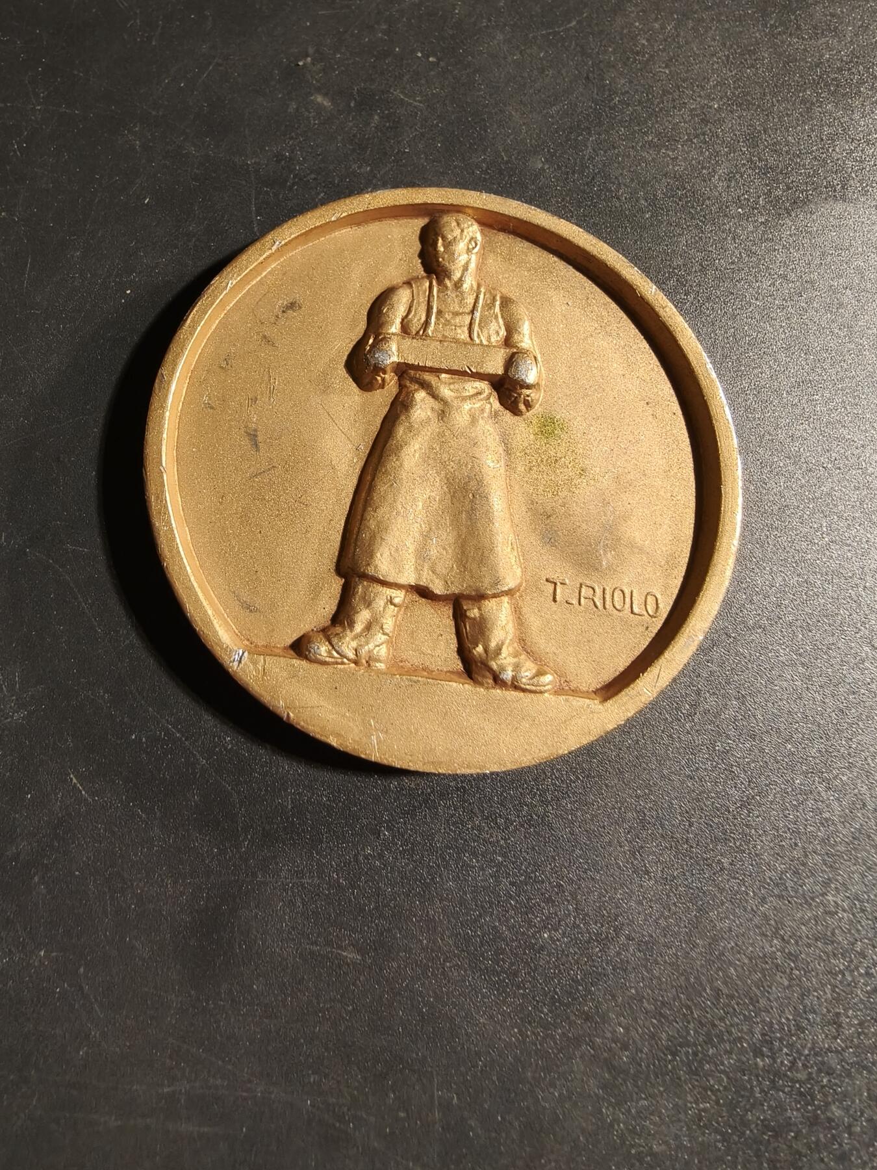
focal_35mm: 23
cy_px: 585
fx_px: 777
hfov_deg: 58.9
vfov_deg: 73.9
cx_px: 438
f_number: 2
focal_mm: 2.32
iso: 160
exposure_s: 1/100
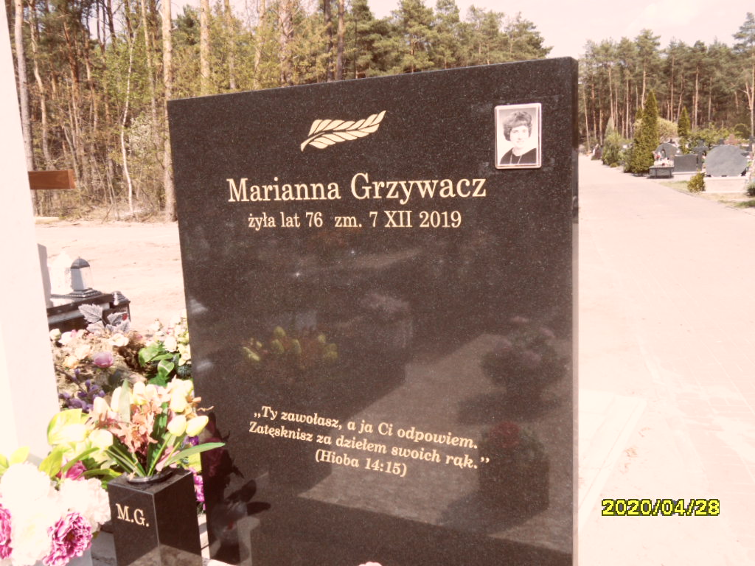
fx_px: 698
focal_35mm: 32
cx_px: 378
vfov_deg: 44.2
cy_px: 283
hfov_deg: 56.8
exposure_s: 1/500
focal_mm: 5.3
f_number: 3.4
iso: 80
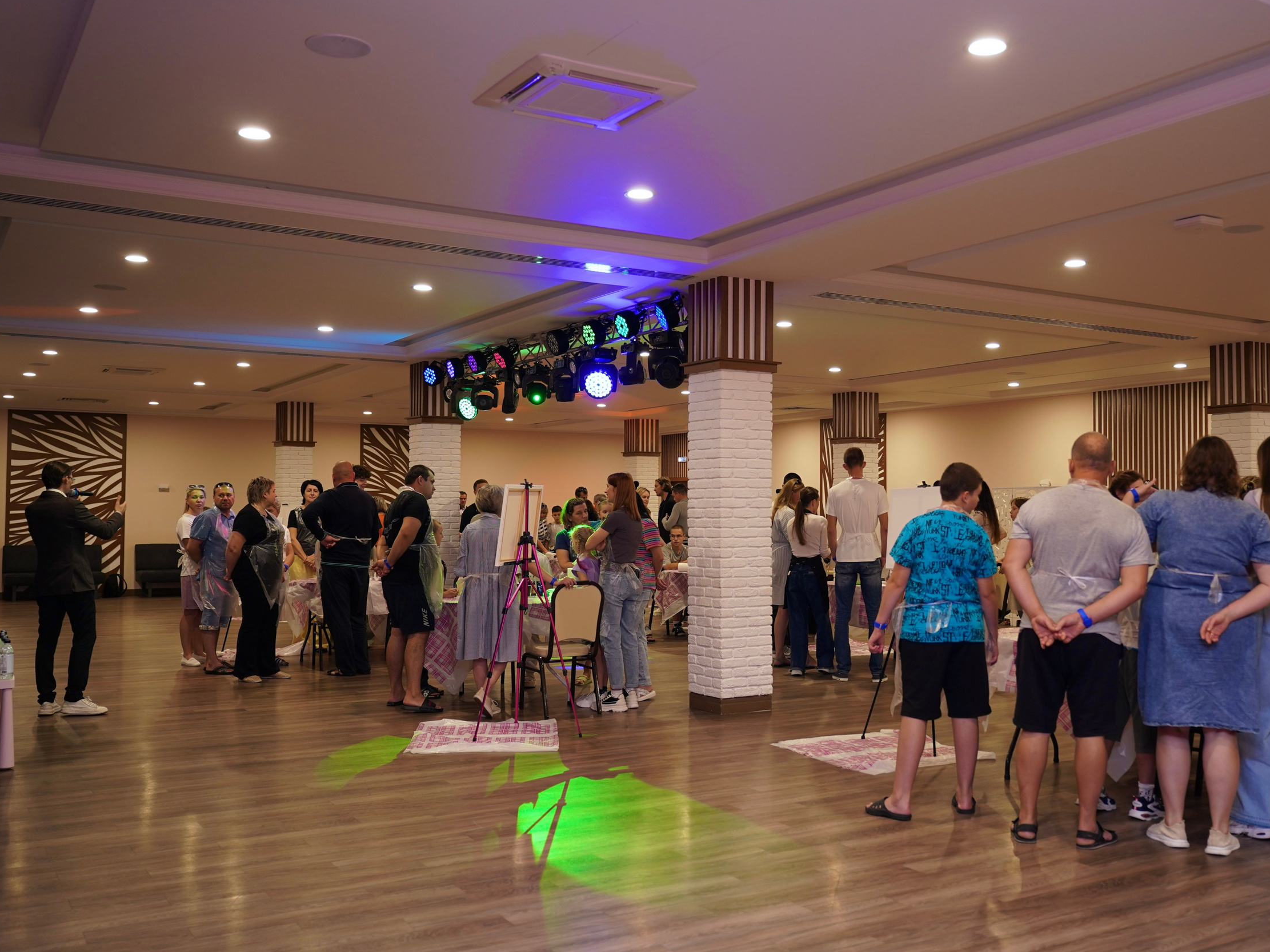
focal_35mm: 31
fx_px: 1137
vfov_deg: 45.4
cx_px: 724
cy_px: 472
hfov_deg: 58.1
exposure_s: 1/60
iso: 320
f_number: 2.8
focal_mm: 28
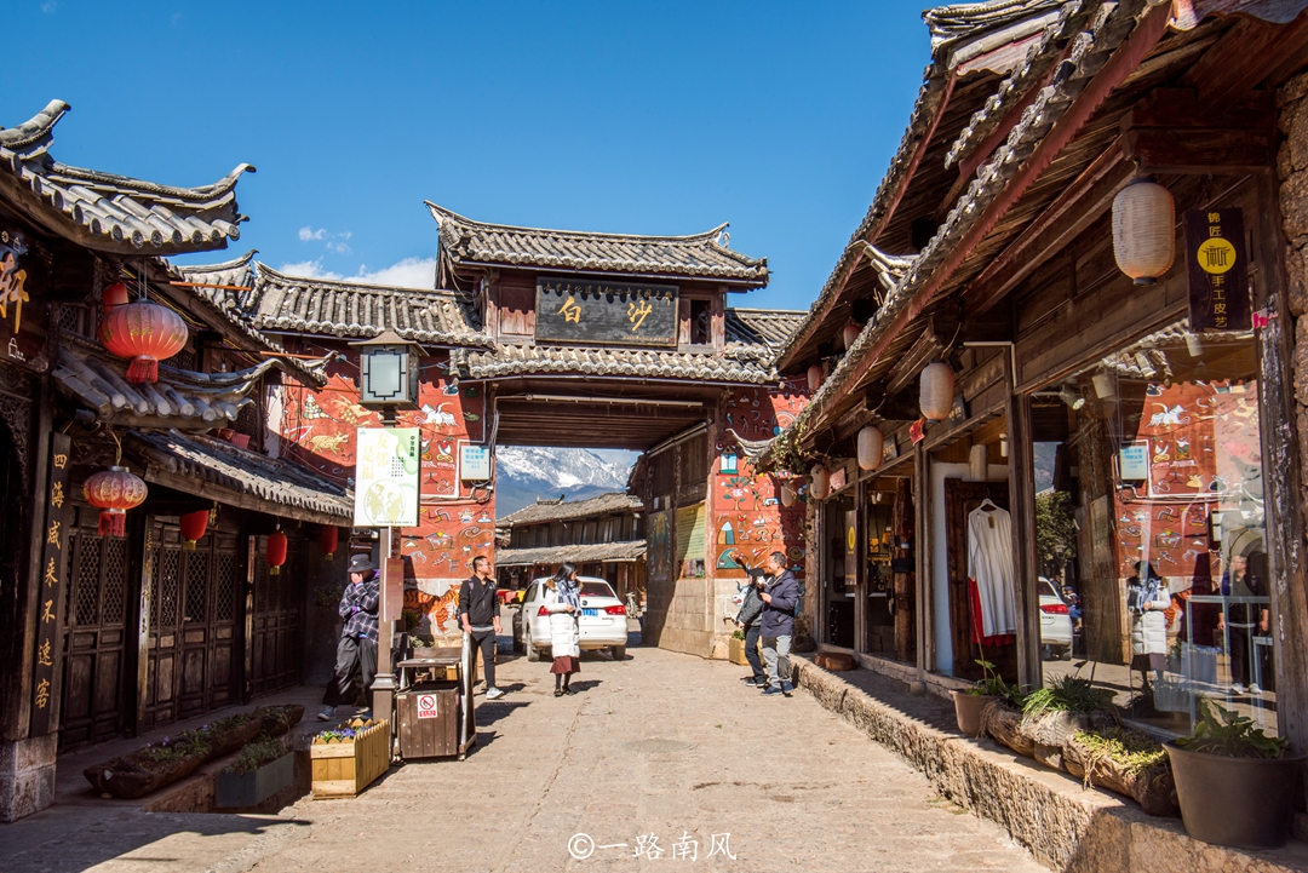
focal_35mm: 32
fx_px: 1163
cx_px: 654
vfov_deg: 41.2
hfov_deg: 58.7
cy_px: 436
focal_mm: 32
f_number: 20
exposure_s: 1/100
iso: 100
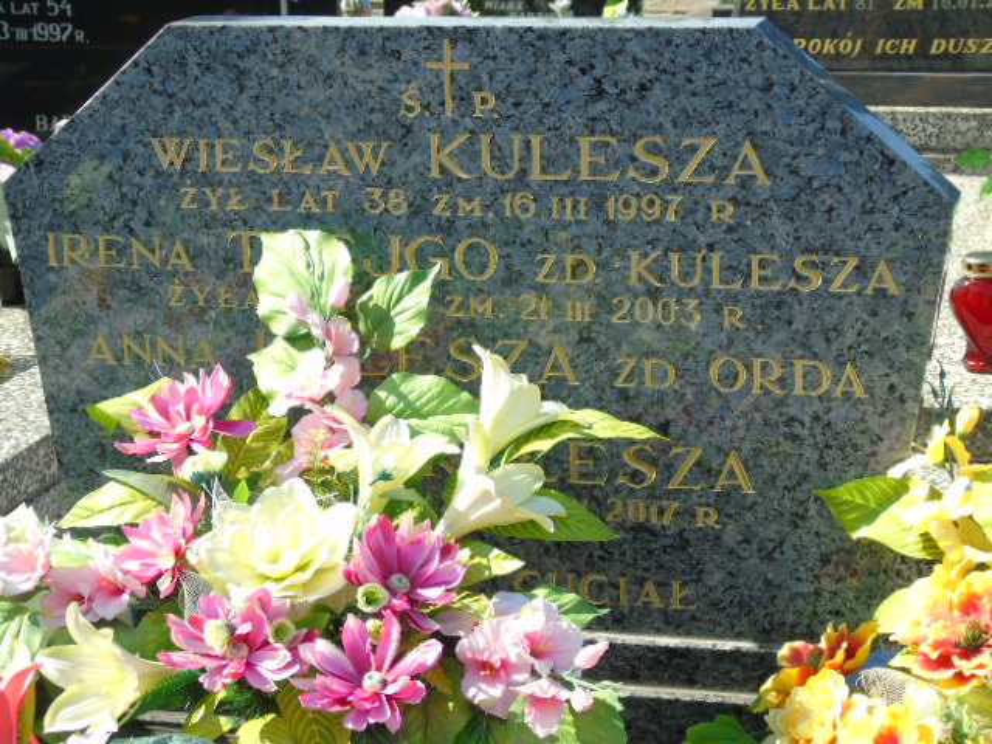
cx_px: 496
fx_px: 2350
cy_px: 372
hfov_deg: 23.8
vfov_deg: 18.0
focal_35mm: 82
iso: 80
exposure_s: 1/320
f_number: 4.1
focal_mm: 15
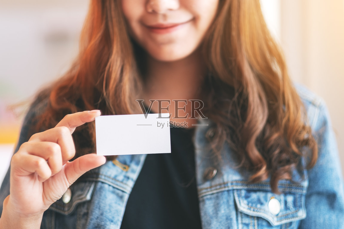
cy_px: 114
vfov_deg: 16.3
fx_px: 803
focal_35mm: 84
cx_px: 172
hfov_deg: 24.2
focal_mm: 56
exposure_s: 1/90
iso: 200
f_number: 1.2
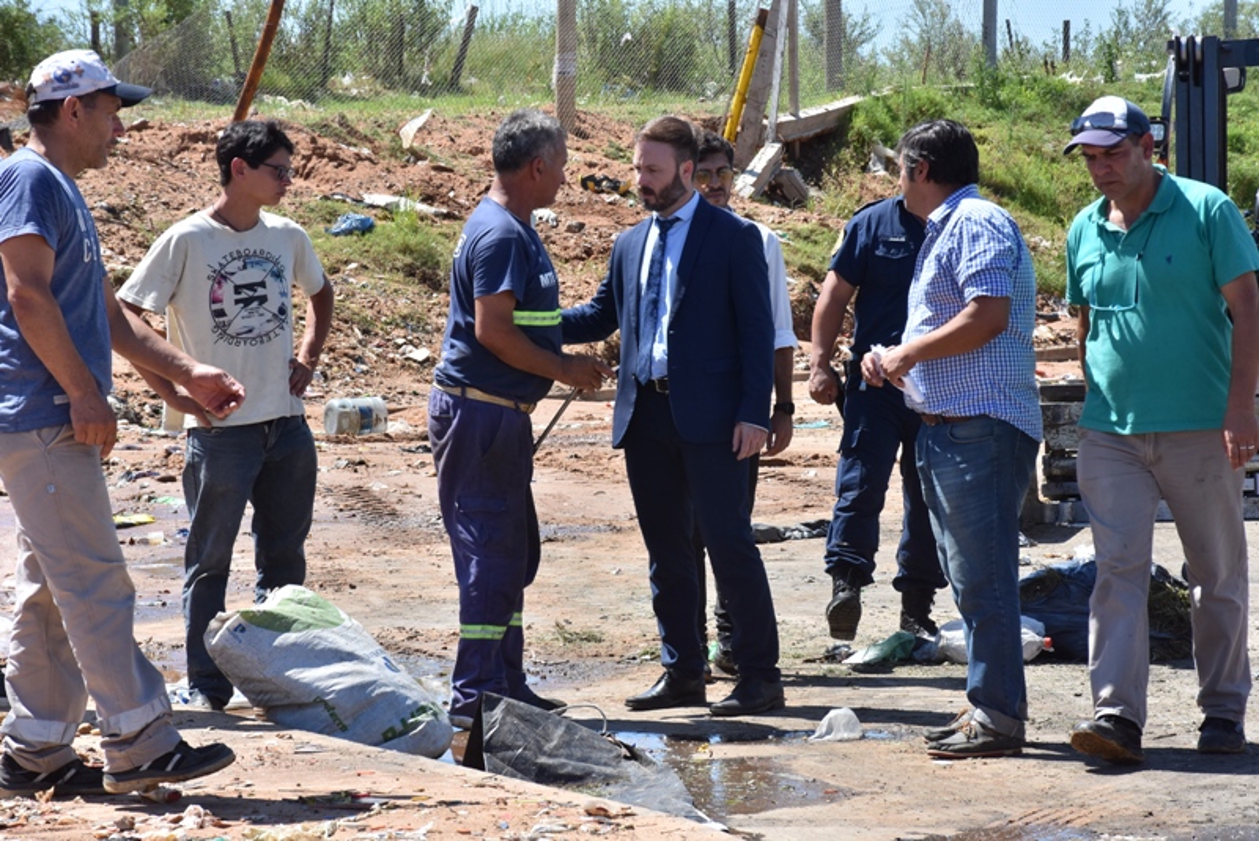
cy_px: 420
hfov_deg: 14.4
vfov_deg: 9.6
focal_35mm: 142
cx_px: 630
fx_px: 4985
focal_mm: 95
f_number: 11
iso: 200
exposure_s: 1/320
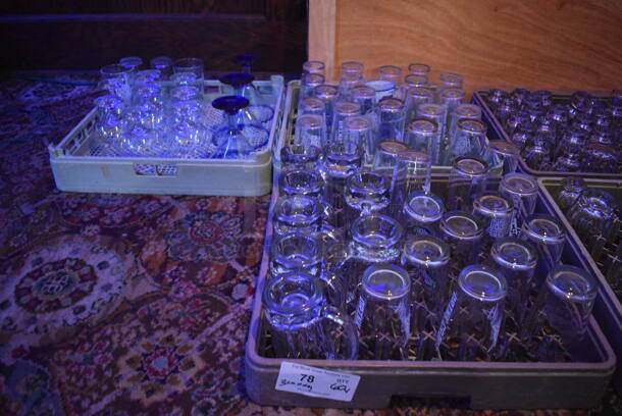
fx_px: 467
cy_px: 208
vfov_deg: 48.0
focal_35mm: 27
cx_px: 311
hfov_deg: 67.3
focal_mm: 18
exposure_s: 1/15
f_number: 3.5
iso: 3200
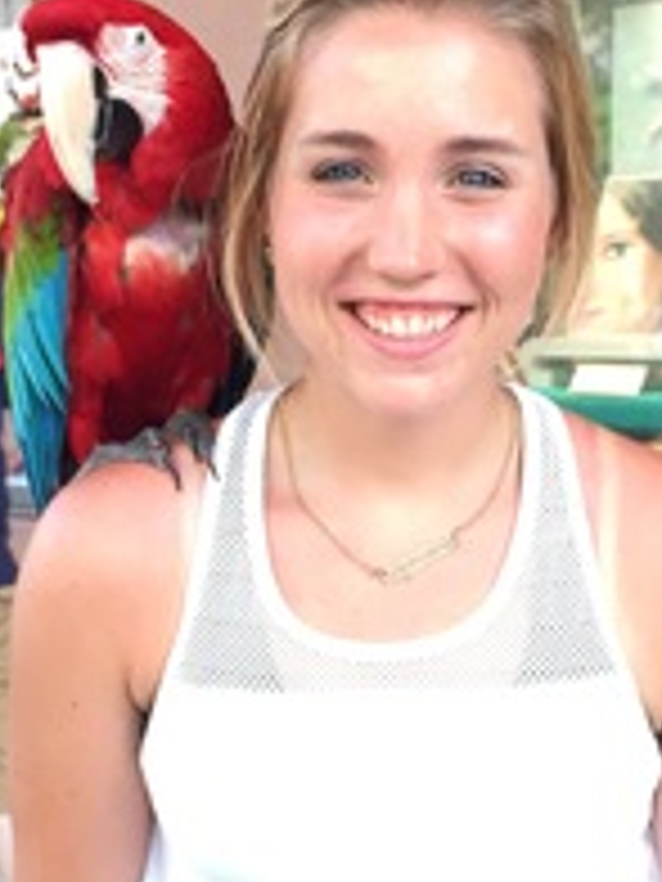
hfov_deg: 20.7
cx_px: 392
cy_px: 630
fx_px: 1810
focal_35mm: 71
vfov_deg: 27.1
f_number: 2.2
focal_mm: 4.15
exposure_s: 1/120
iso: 40
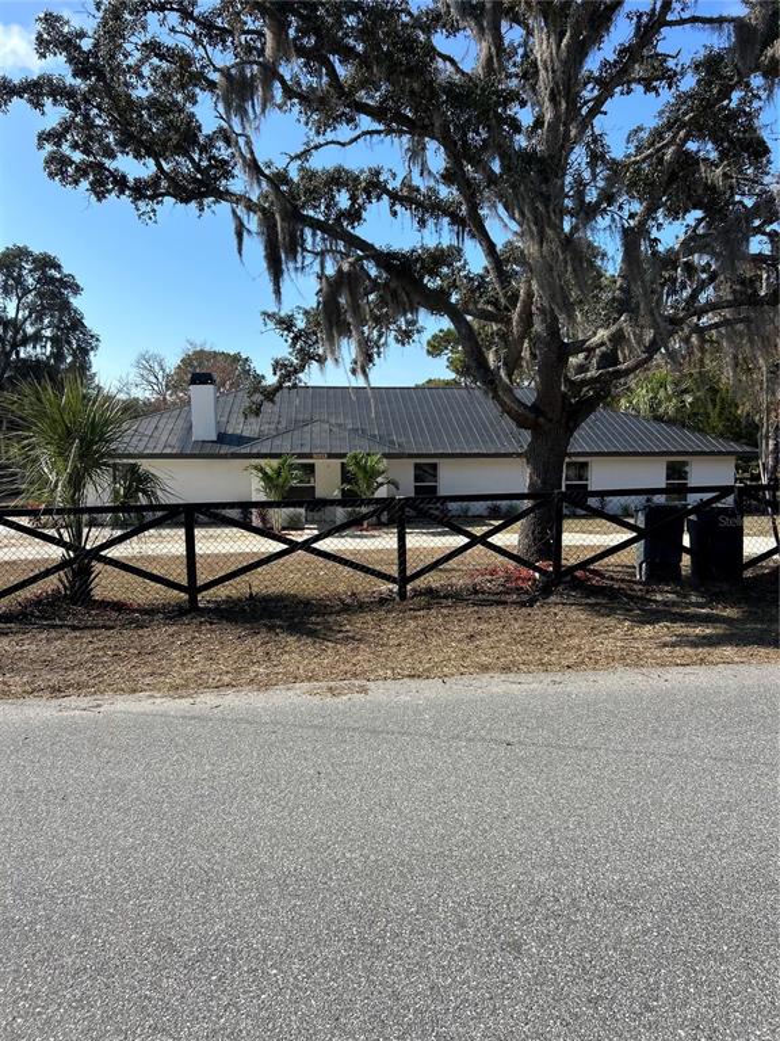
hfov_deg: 53.1
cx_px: 390
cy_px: 520
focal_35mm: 26
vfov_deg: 67.3
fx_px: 781
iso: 50
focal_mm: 5.7
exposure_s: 1/3571
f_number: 1.5
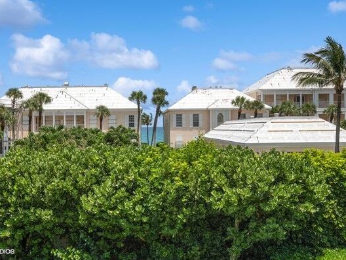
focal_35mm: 48
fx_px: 480
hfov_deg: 39.6
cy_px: 130
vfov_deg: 30.3
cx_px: 156
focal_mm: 44
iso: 100
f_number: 11
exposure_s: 1/200
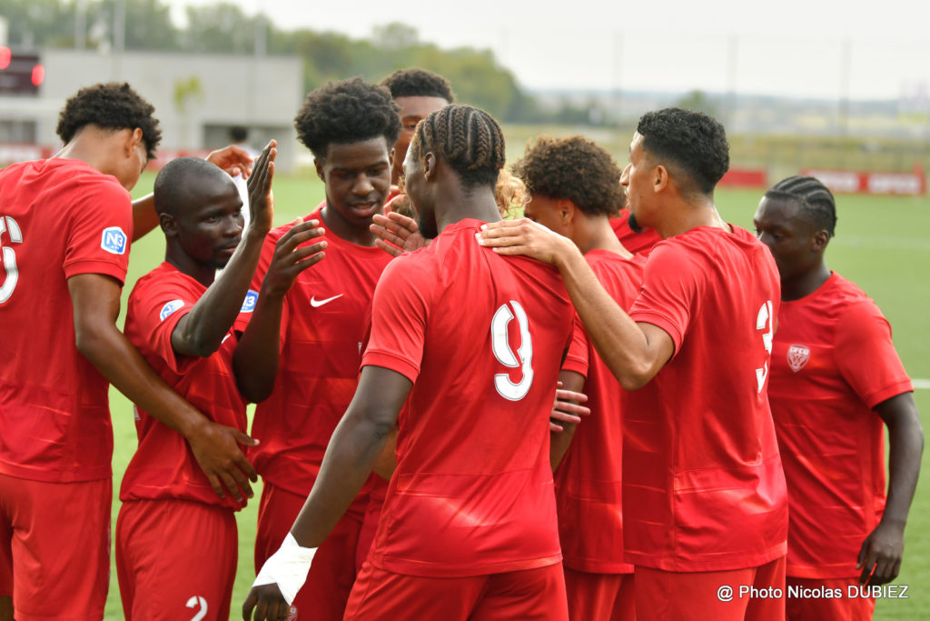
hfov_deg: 18.3
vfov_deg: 12.2
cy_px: 310
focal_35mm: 112
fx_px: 2894
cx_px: 465
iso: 180
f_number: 2.8
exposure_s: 1/1000
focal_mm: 75
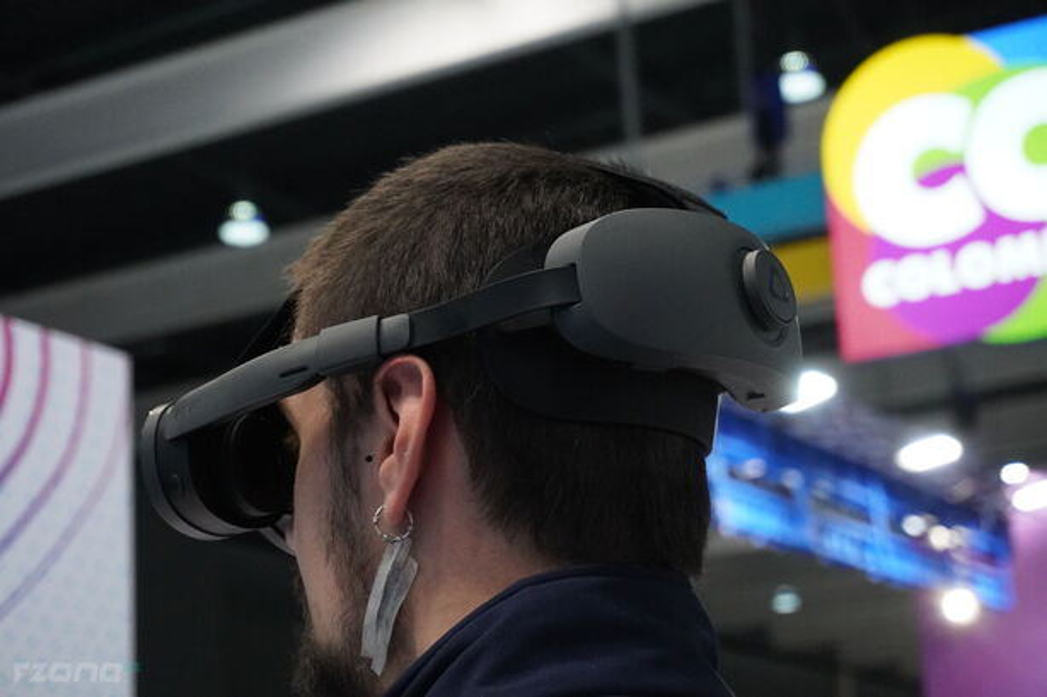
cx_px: 524
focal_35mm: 75
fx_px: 2181
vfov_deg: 18.2
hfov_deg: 27.0
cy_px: 348
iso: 6400
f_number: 5.6
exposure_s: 1/640
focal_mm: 50
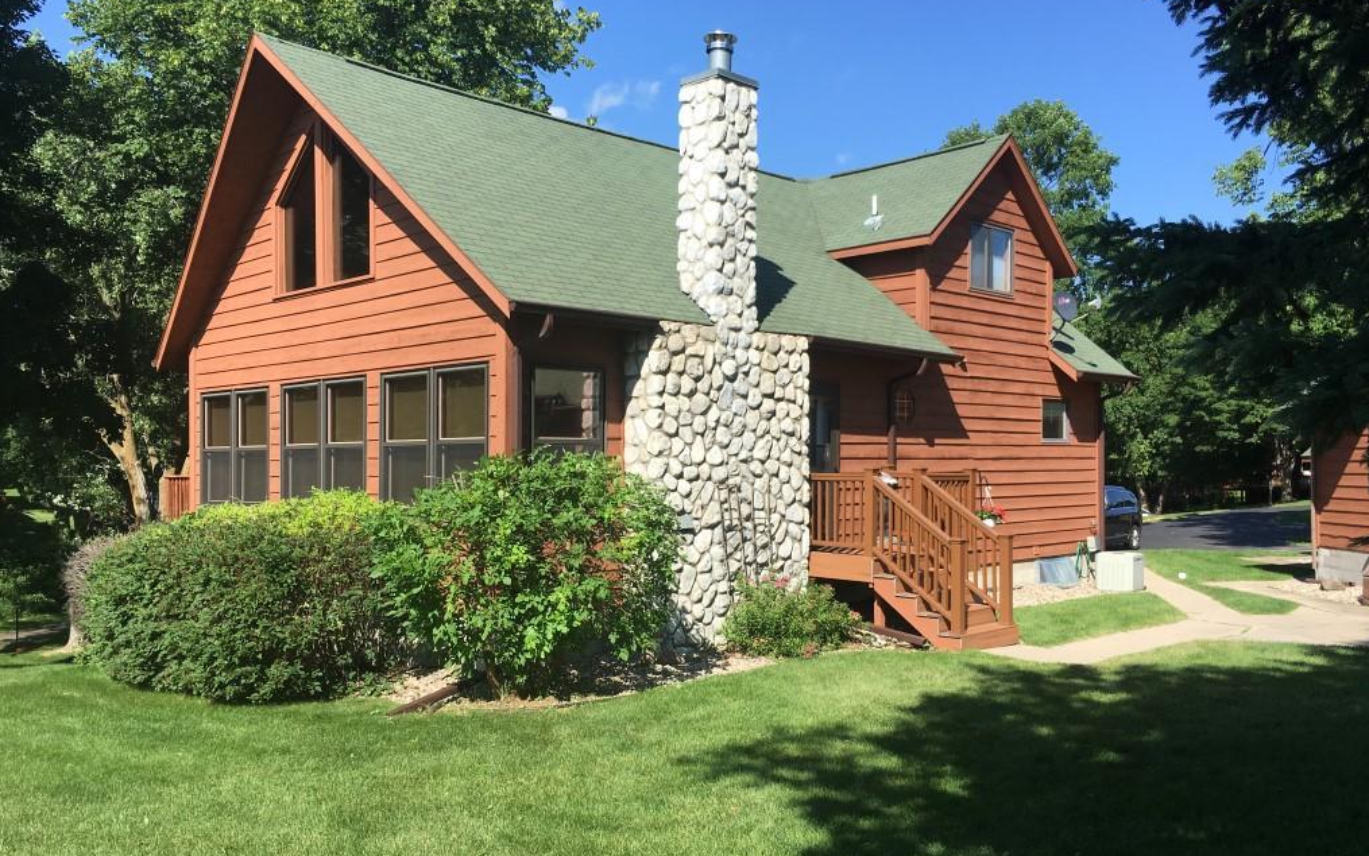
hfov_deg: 61.2
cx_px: 689
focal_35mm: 31
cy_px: 460
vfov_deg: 40.6
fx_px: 1157
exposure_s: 1/1054
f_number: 2.2
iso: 25
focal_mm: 4.15
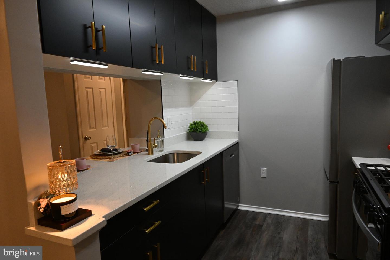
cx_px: 195
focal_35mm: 24
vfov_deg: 53.1
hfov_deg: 73.7
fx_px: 260
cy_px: 130
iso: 3600
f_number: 18
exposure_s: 1/25
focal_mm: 24
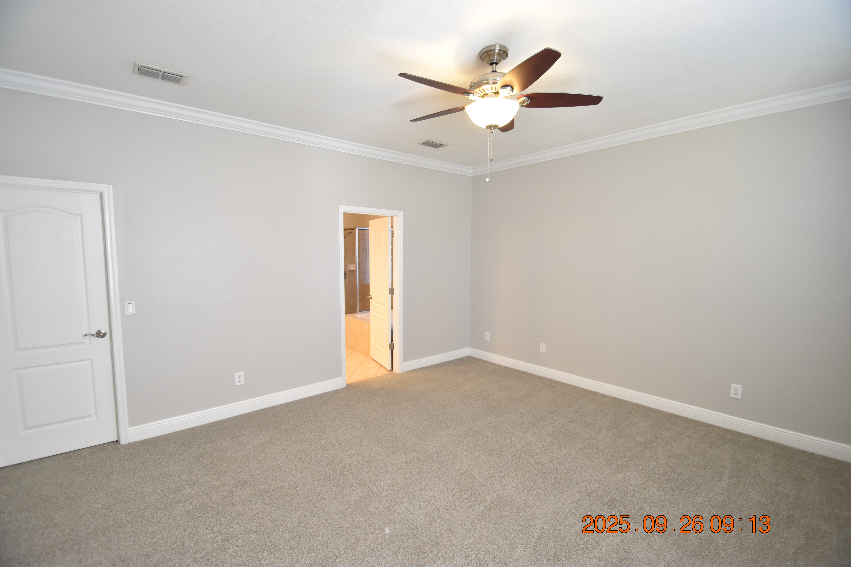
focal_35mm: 15
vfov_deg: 77.3
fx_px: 355
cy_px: 284
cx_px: 426
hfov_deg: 100.4
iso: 800
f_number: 3.5
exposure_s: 1/60
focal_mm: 10
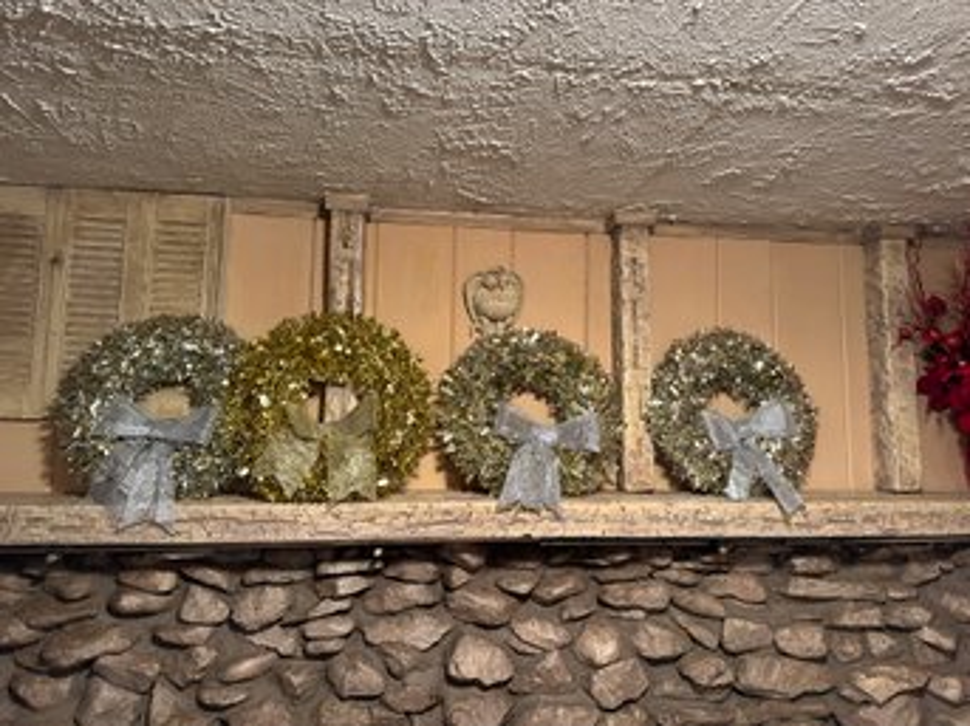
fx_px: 672
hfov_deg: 71.6
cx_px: 485
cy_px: 363
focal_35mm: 24
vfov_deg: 56.8
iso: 640
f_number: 1.78
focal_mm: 6.86
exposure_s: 1/60
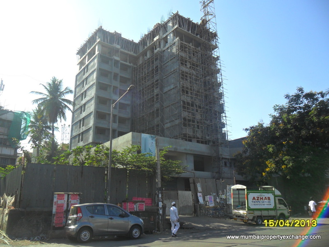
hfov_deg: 65.3
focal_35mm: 27
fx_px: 257
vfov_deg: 51.4
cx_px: 164
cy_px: 124
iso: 100
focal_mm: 4.9
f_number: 3.5
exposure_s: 1/750
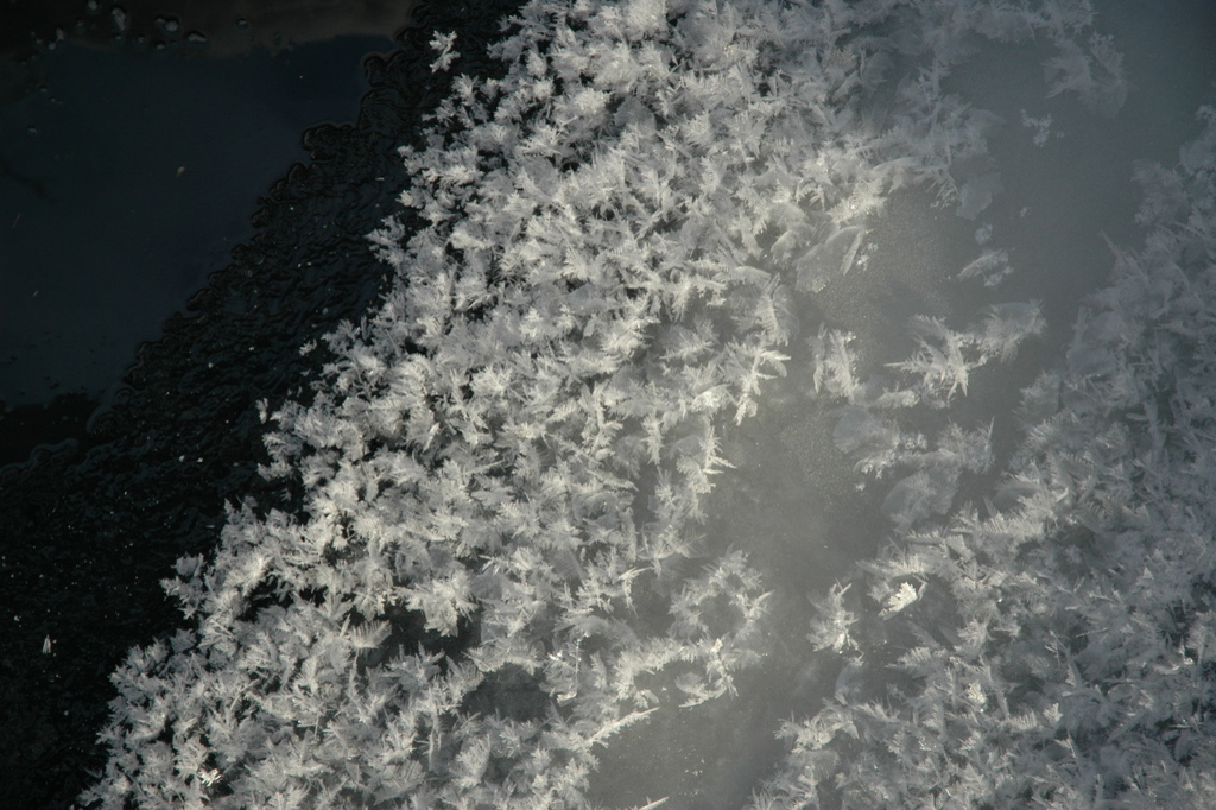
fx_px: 3545
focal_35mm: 105
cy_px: 405
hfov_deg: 19.5
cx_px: 608
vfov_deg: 13.0
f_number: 4.5
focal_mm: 70
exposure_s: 1/200
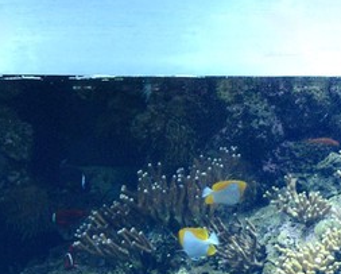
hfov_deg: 7.3
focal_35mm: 237
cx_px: 965
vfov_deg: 6.5
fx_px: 2395
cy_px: 339
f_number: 5.6
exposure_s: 1/80
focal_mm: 40
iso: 1600
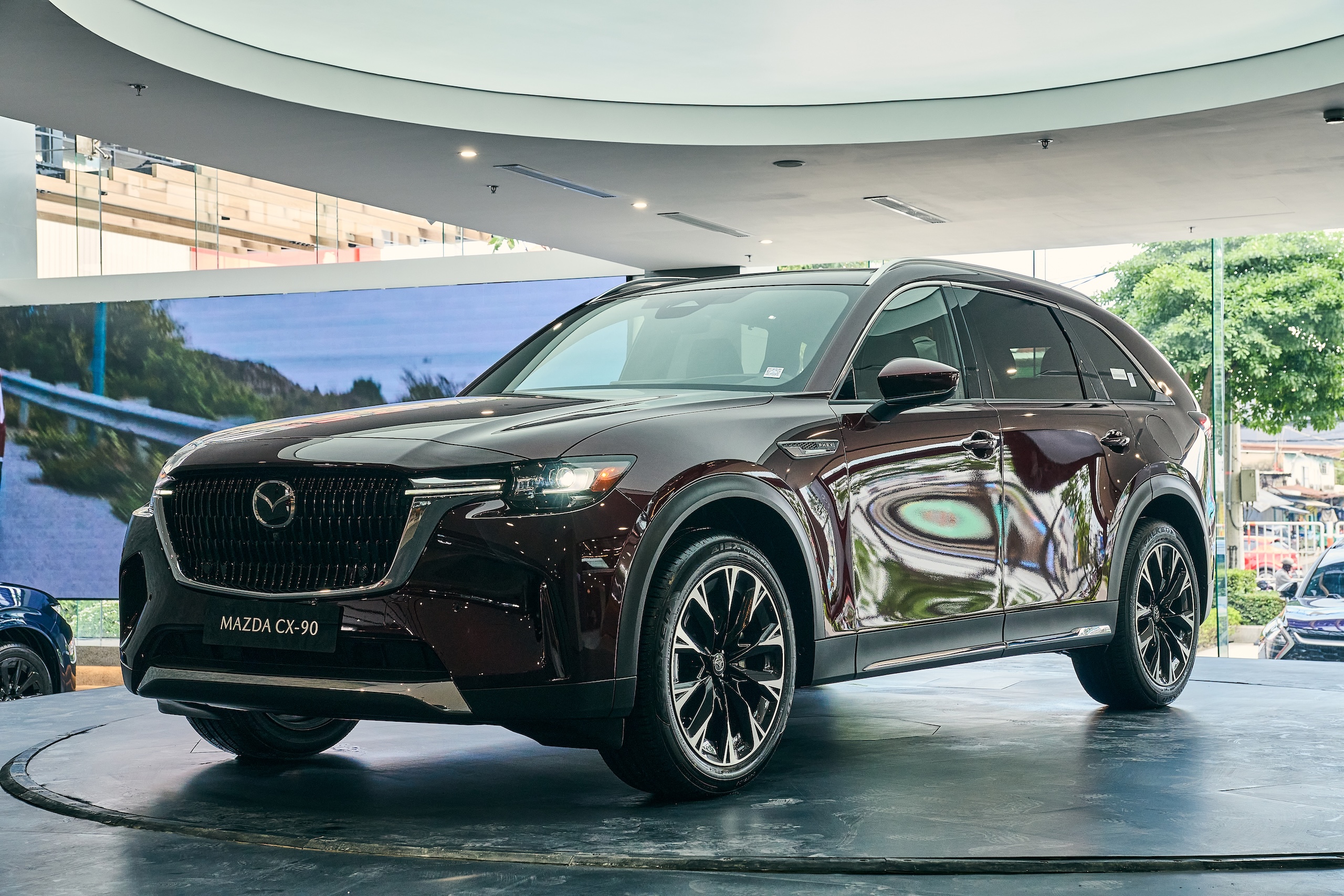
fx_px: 2072
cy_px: 448
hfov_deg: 35.9
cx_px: 672
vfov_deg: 24.4
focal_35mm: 56
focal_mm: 37
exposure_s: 1/200
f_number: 5
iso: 640
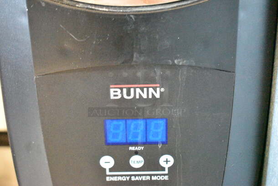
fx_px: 464
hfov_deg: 33.4
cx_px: 139
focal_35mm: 60
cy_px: 93
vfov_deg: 22.7
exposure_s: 1/60
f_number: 5
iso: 22800
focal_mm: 40
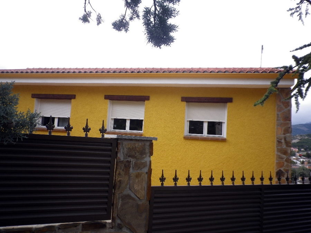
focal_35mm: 28
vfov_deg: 49.7
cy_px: 116
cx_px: 156
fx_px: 252
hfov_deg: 63.4
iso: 80
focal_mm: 5.05
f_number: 3.5
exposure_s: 1/200
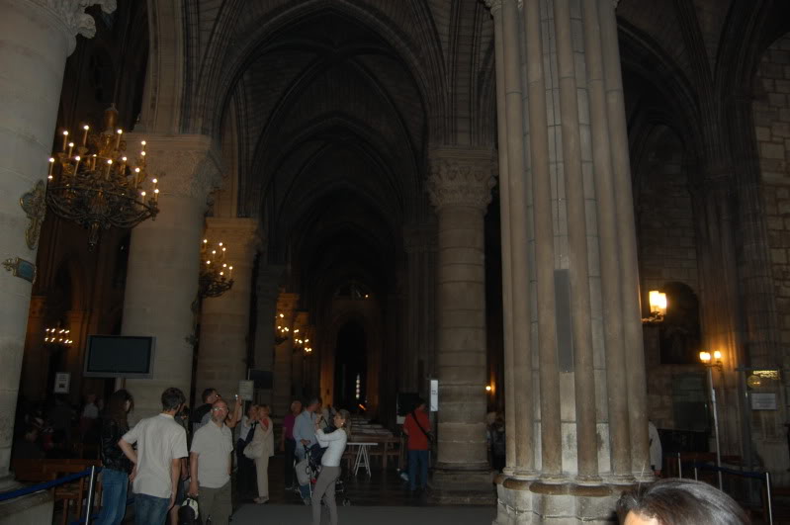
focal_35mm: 27
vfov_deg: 47.8
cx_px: 395
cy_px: 262
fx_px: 592
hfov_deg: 67.4
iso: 400
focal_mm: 18
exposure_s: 1/60
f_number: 3.5
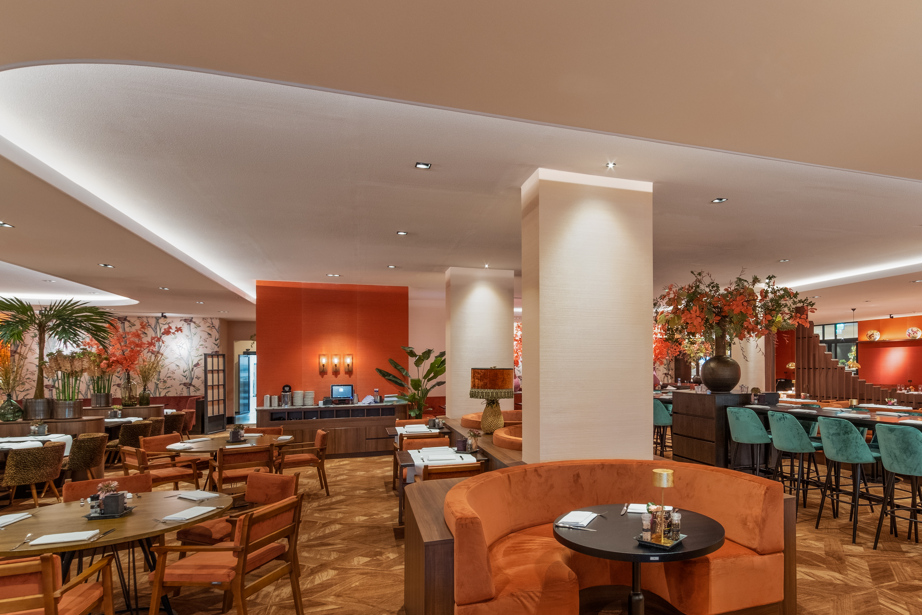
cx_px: 557
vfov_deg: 61.0
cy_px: 390
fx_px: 512
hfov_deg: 82.9
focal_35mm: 20
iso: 400
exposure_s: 1.5
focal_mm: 10
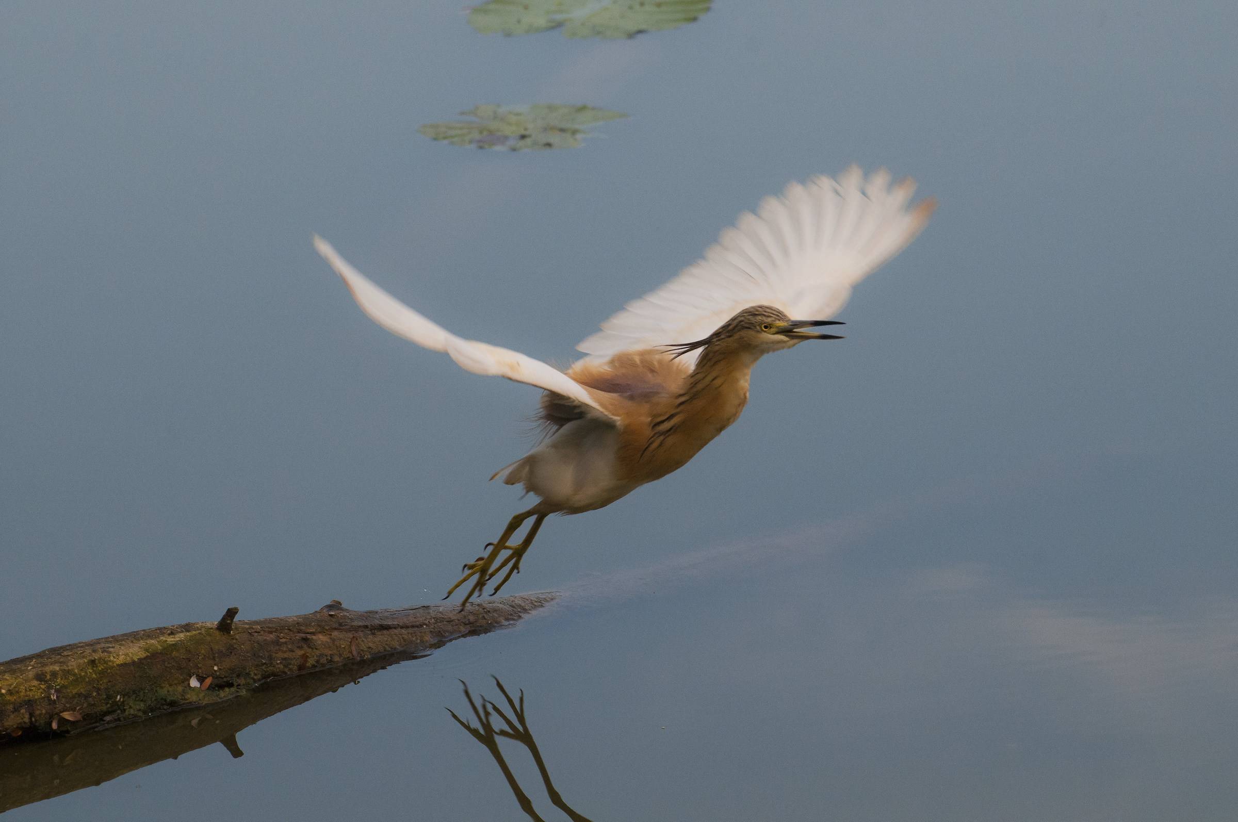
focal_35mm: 255
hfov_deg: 8.1
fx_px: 8758
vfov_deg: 5.4
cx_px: 619
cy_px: 411
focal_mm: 170
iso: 800
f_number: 7.1
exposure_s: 1/800
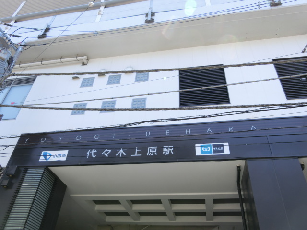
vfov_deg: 48.2
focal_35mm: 29
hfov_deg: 61.7
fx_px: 257
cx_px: 154
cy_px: 115
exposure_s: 1/160
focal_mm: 5.2
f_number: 3.7
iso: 80
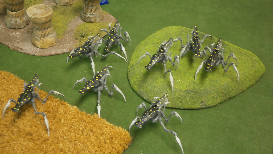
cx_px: 143
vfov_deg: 21.3
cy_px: 43
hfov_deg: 37.2
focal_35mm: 56
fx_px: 405
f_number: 3.4
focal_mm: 8.3
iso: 200
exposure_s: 1/20
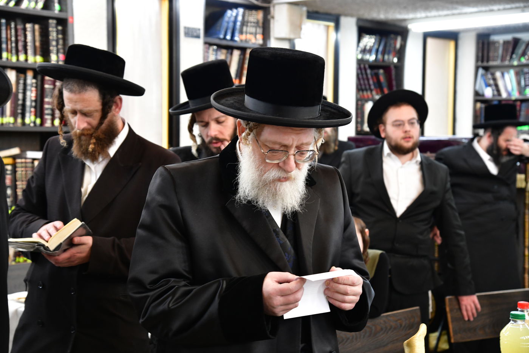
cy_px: 176
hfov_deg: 28.8
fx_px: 1028
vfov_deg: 19.5
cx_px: 264
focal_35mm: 70
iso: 2500
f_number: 5.6
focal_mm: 70
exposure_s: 1/100
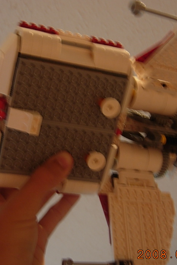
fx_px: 405
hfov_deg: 24.6
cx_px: 79
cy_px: 139
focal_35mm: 55
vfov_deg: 36.2
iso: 84
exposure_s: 1/4
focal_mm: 7.5
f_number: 2.7
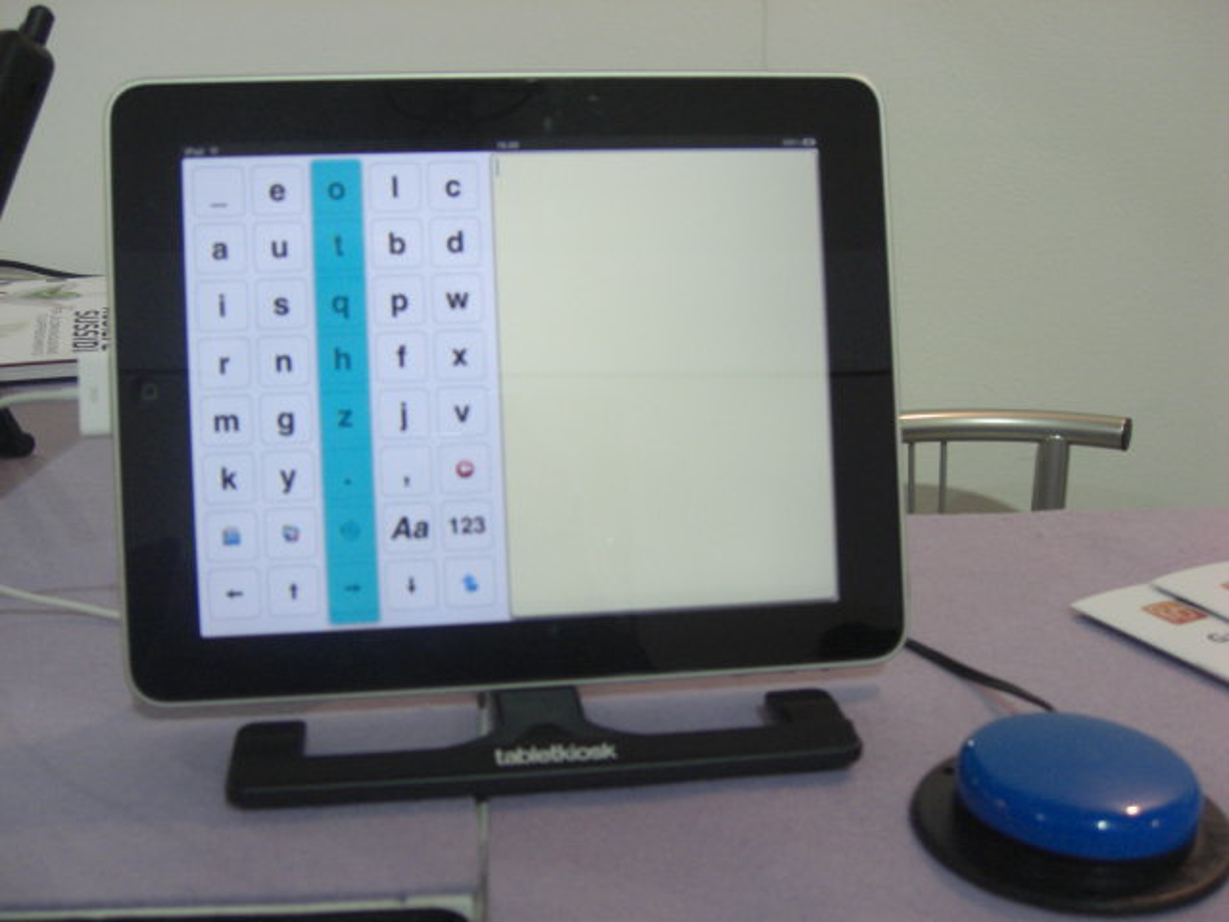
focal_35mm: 38
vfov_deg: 37.7
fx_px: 1349
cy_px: 461
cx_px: 614
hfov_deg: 49.0
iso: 400
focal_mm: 7.9
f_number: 2.8
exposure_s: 1/125
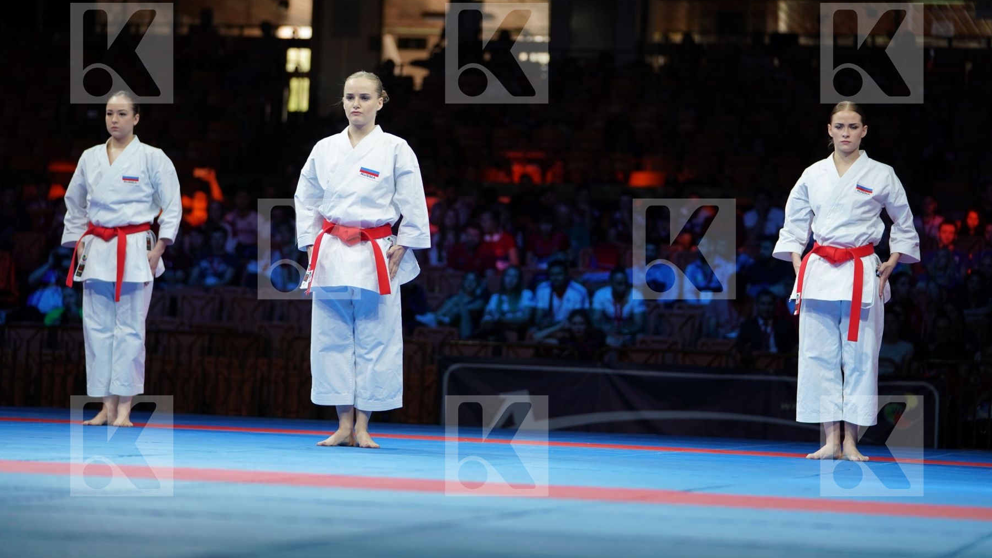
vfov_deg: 9.9
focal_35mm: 122
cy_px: 249
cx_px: 497
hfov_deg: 17.6
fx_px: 3209
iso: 640
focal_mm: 116
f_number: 2.8
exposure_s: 1/500
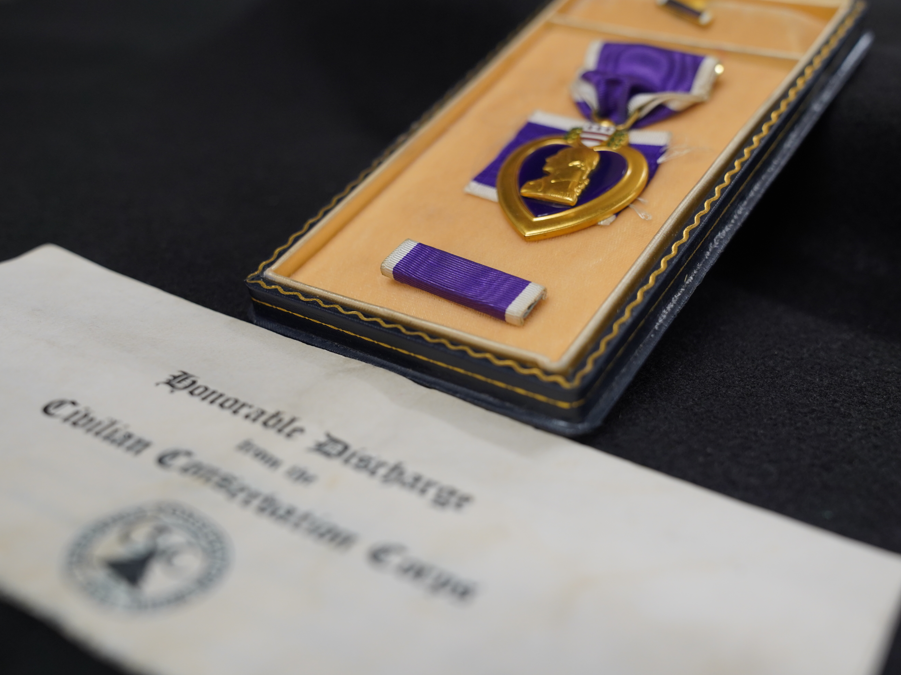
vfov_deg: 32.2
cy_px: 338
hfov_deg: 42.1
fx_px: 1171
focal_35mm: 45
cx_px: 460
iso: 1250
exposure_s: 1/160
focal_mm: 41
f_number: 4
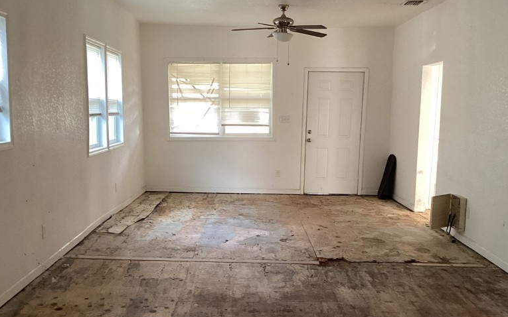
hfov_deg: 45.3
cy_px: 210
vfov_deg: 29.0
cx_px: 248
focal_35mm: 44
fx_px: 609
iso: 250
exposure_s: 1/60
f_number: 2.4
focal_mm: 3.3
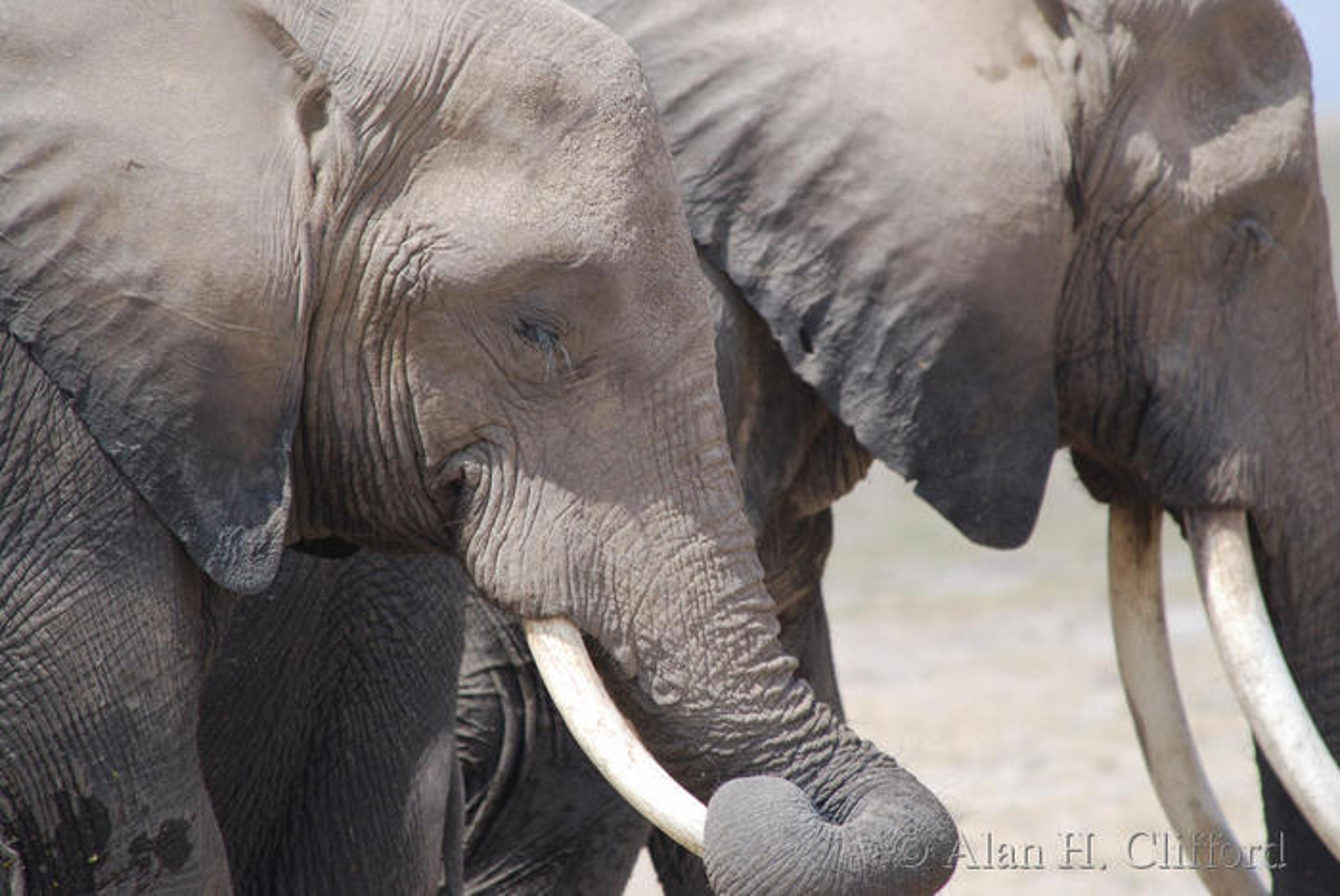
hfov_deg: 3.4
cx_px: 670
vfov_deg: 2.3
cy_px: 448
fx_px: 22351
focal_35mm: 600
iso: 100
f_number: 5.6
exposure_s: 1/200
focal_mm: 400
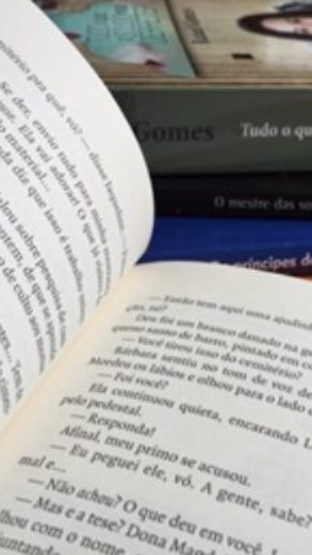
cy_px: 273
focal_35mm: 43
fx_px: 632
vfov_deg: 47.3
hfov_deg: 27.5
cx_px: 216
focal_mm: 4.15
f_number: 2.2
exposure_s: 1/60
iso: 32
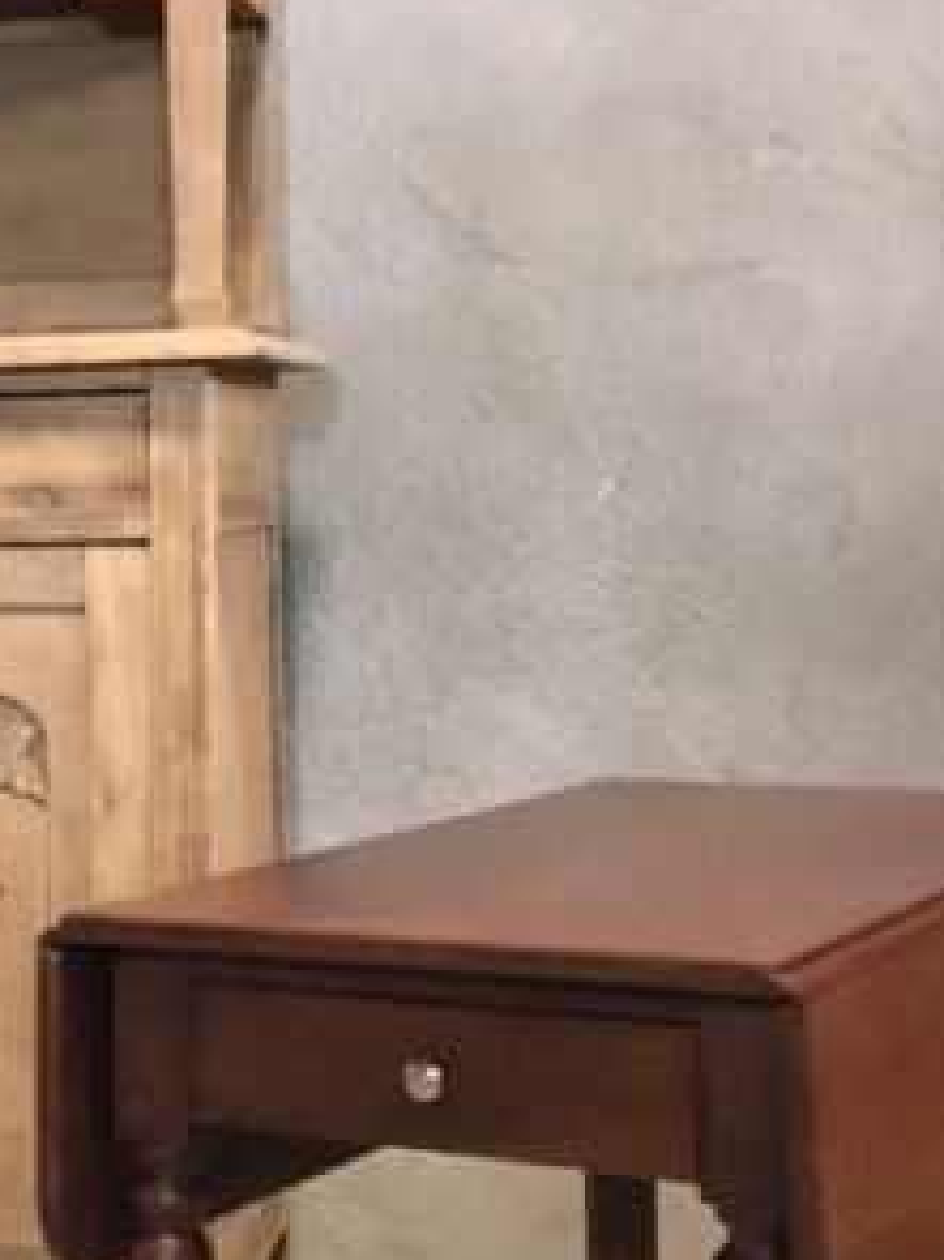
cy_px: 560
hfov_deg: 16.8
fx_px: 3057
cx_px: -205
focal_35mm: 84
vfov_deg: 23.3
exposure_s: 1/17
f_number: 2.4
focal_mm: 3.3
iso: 320
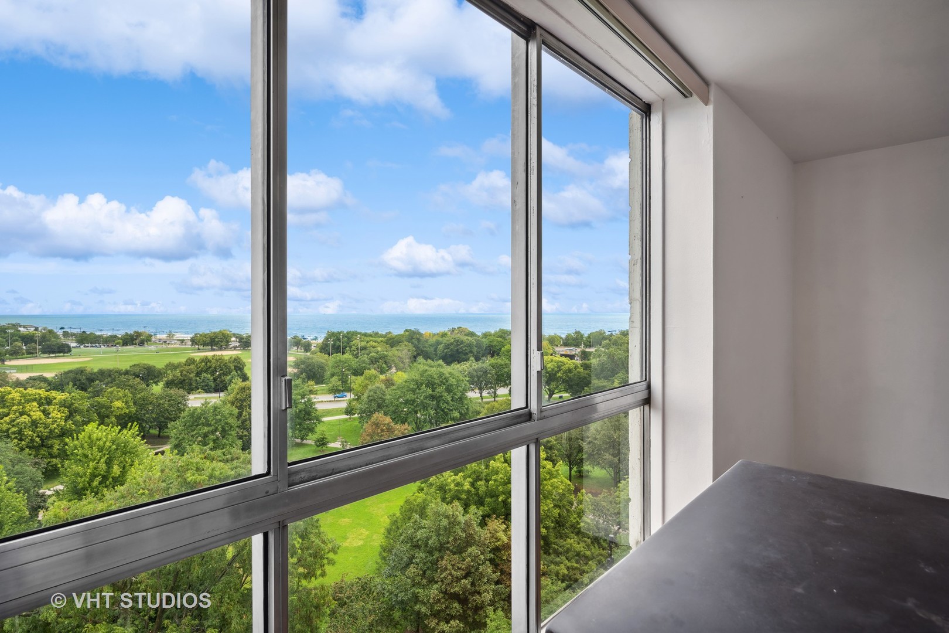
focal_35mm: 18
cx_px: 474
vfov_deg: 67.4
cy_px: 316
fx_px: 474
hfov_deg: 90.0
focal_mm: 18
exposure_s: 1/10
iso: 200
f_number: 9.5
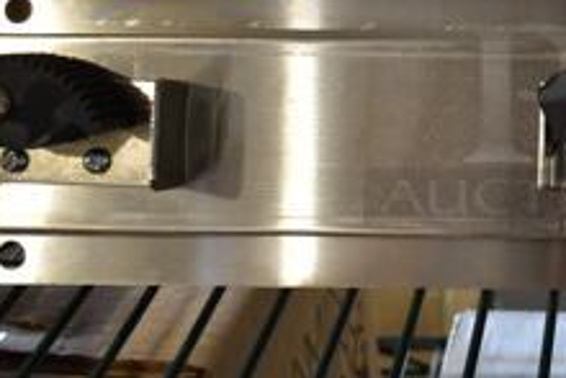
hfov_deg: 24.8
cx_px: 651
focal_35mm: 75
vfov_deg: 18.1
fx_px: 1180
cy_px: 87
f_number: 3.5
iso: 450
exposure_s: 1/30
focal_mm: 18
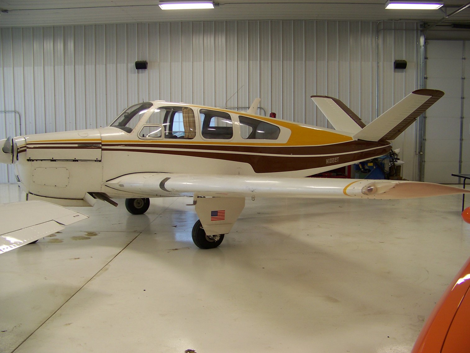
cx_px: 235
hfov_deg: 51.4
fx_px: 489
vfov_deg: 39.7
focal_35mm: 36
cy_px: 176
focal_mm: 5.85
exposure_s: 1/30
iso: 64
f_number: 2.8
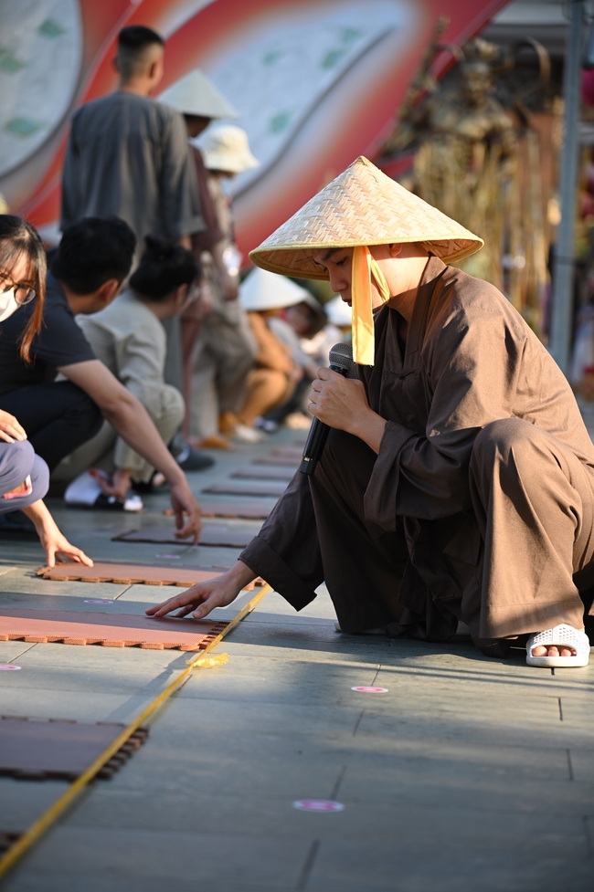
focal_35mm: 120
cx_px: 297
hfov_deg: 11.4
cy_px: 446
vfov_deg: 17.1
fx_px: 2974
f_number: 4
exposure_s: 1/640
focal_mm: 120
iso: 400
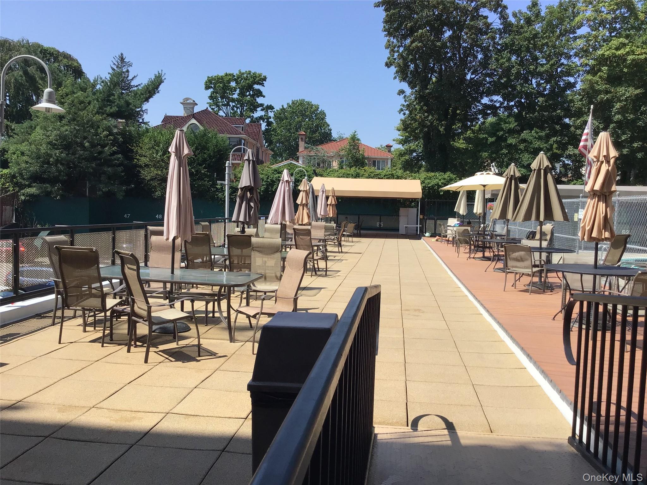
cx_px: 324
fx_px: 579
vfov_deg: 45.4
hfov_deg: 58.4
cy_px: 242
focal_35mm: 31
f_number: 2.4
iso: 25
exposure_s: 1/1006
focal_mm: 3.3
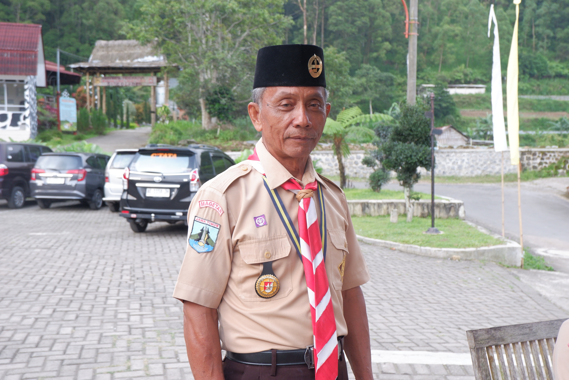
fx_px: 569
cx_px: 284
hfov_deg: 53.1
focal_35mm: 36
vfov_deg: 36.9
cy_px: 190
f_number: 5
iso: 640
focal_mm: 24.9
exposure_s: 1/180
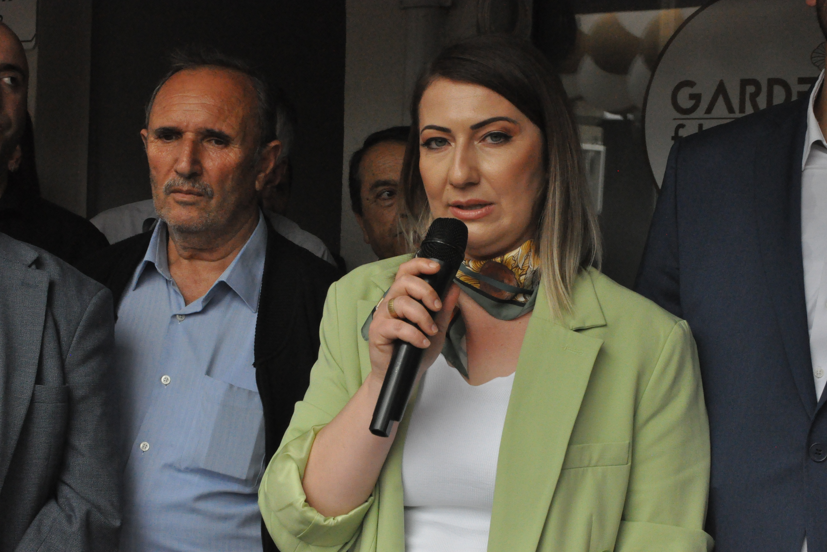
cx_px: 412
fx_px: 1608
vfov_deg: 19.5
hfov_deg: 28.8
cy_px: 274
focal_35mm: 70
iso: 3200
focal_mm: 46
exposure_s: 1/640
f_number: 13
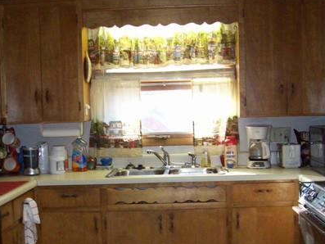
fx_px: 545
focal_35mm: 58
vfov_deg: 25.0
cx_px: 155
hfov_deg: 33.2
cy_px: 174
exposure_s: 1/64
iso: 200
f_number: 2.7
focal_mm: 6
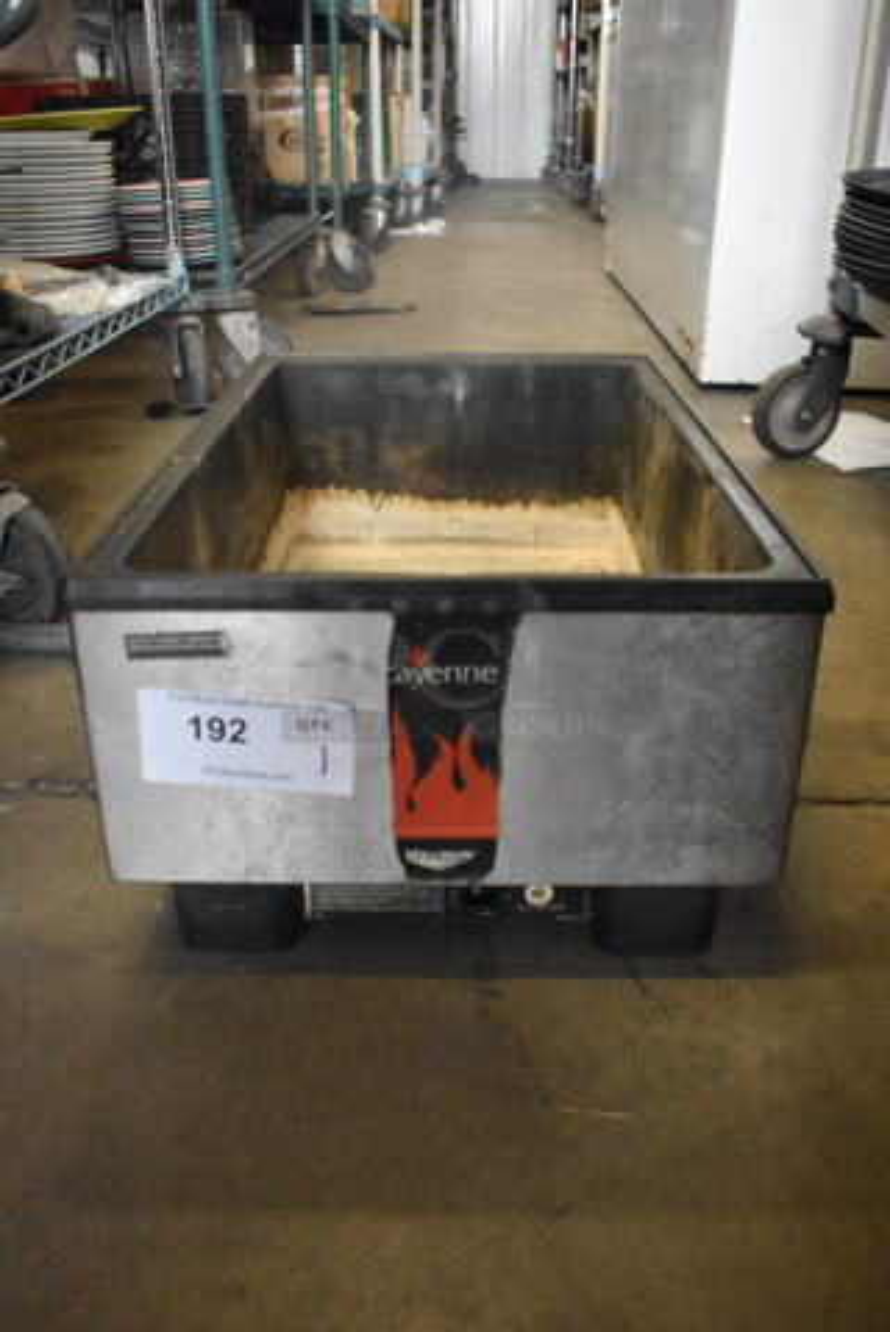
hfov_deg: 43.7
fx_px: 1111
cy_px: 666
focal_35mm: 30
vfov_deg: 61.9
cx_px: 445
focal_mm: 20
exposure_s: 1/125
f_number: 3.8
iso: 2500
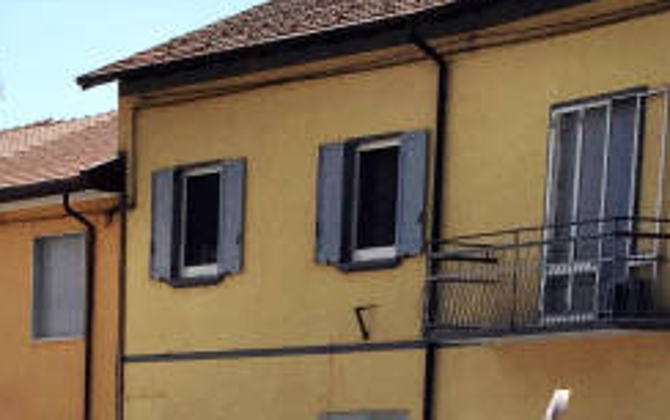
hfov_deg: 15.7
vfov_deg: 9.5
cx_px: -69
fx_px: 2358
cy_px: 837
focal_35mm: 129
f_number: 2.2
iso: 32
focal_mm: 4.15
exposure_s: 1/2639
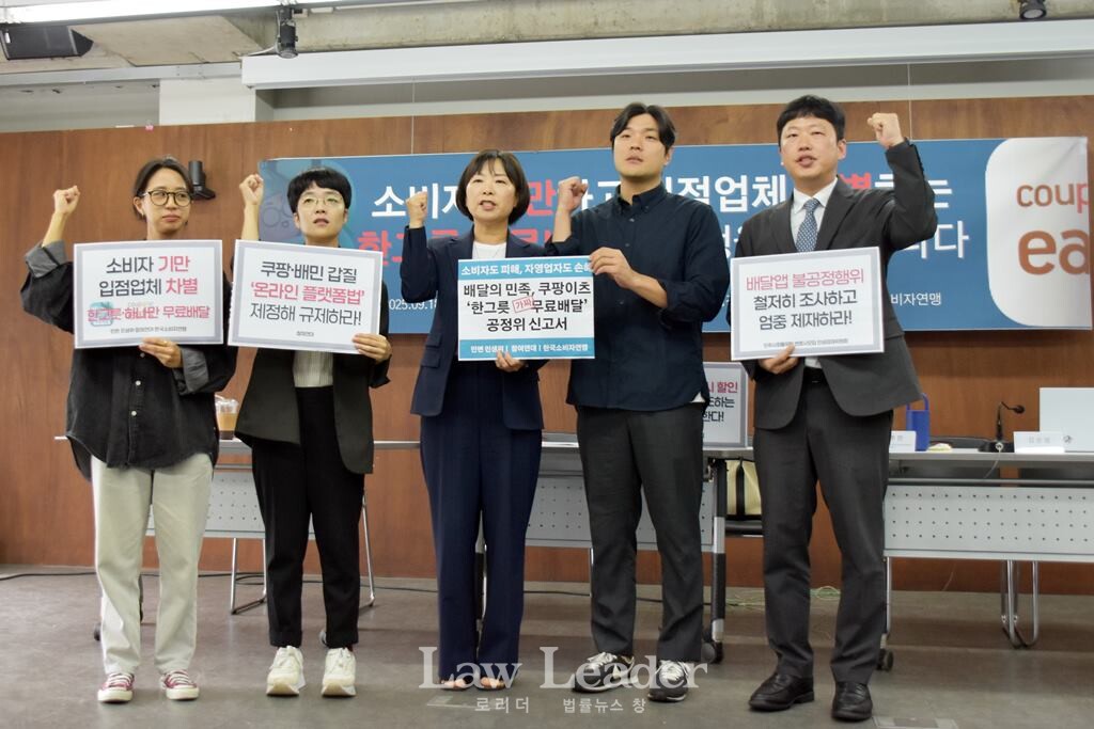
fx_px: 1094
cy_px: 364
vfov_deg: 36.9
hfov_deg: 53.1
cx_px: 547
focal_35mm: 36
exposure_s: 1/160
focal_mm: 24
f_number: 4
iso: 800
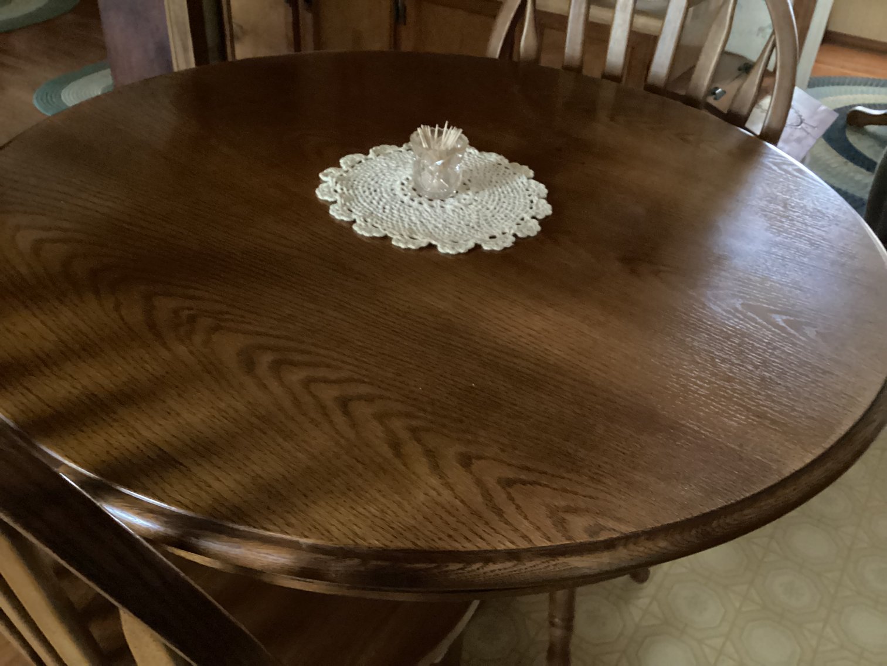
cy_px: 333
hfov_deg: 58.3
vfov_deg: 45.4
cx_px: 444
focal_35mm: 31
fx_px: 794
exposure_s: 1/15
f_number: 2.4
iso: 800
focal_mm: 3.3
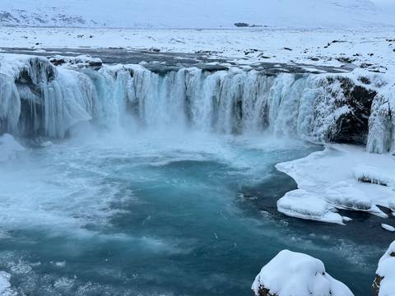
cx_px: 198
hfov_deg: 39.7
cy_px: 148
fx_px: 548
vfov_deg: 30.3
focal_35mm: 48
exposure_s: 1/1305
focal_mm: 6.86
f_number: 1.78
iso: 64
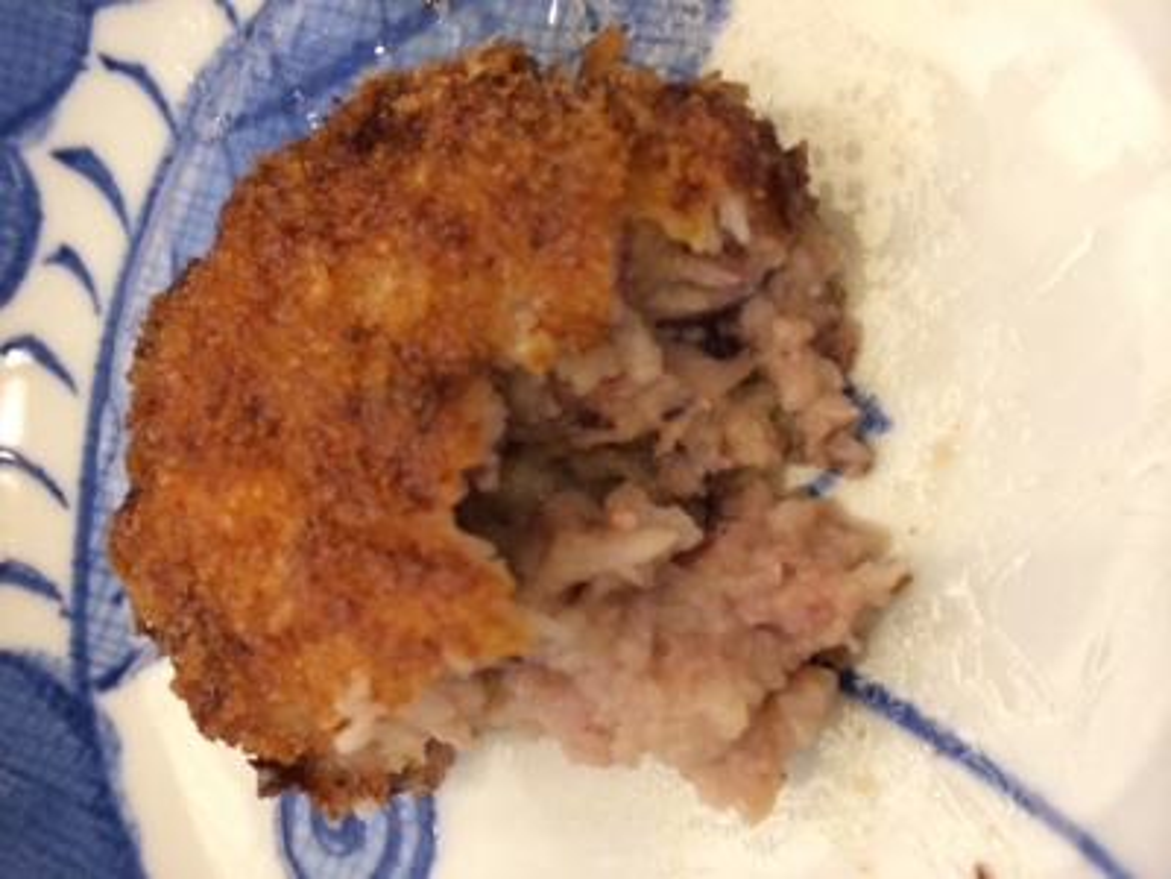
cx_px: 586
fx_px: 1015
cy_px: 440
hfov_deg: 60.0
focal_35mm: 30
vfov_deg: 46.8
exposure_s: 1/30
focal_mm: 4.12
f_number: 2.2
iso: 160
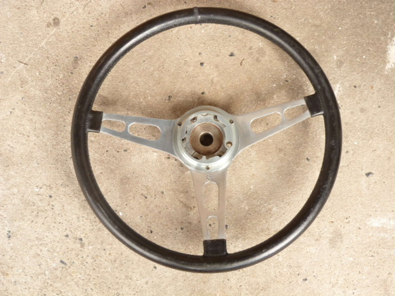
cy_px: 148
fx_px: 753
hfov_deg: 29.4
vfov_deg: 22.3
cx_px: 198
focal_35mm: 66
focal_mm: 11.8
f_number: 3.6
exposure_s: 1/60
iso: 100
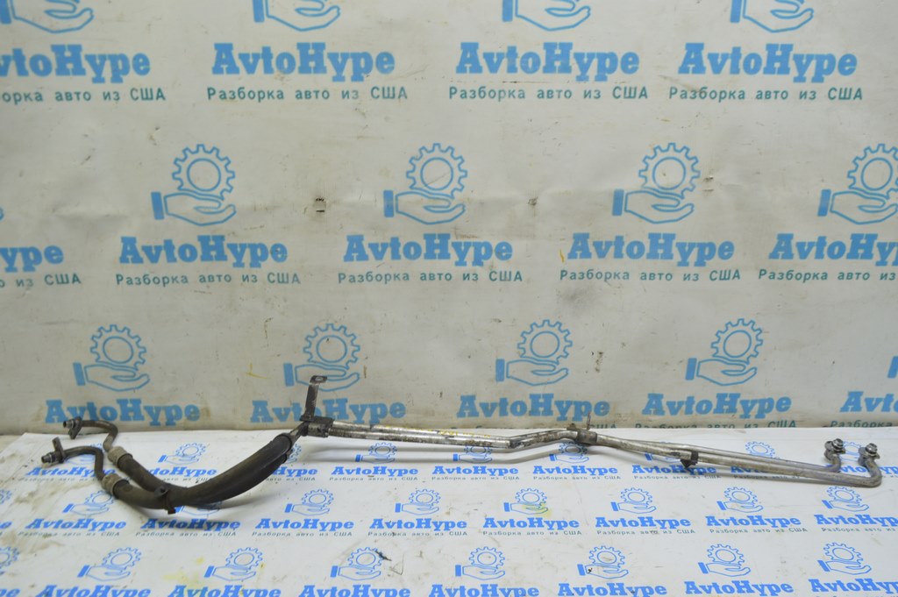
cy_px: 298
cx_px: 449
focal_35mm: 27
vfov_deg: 47.9
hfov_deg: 67.4
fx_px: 673
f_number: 5.6
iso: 400
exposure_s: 1/20
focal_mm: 18
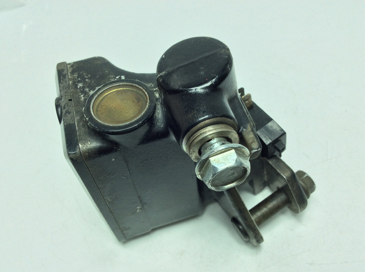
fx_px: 337
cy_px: 136
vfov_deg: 44.1
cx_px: 182
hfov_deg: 56.9
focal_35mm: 32
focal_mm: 3.3
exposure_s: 1/321
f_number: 2.4
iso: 32
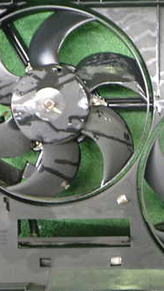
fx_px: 449
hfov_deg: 20.4
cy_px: 139
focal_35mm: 58
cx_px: 137
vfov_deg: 36.0
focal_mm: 5.4
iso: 640
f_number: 2.3
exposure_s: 1/30
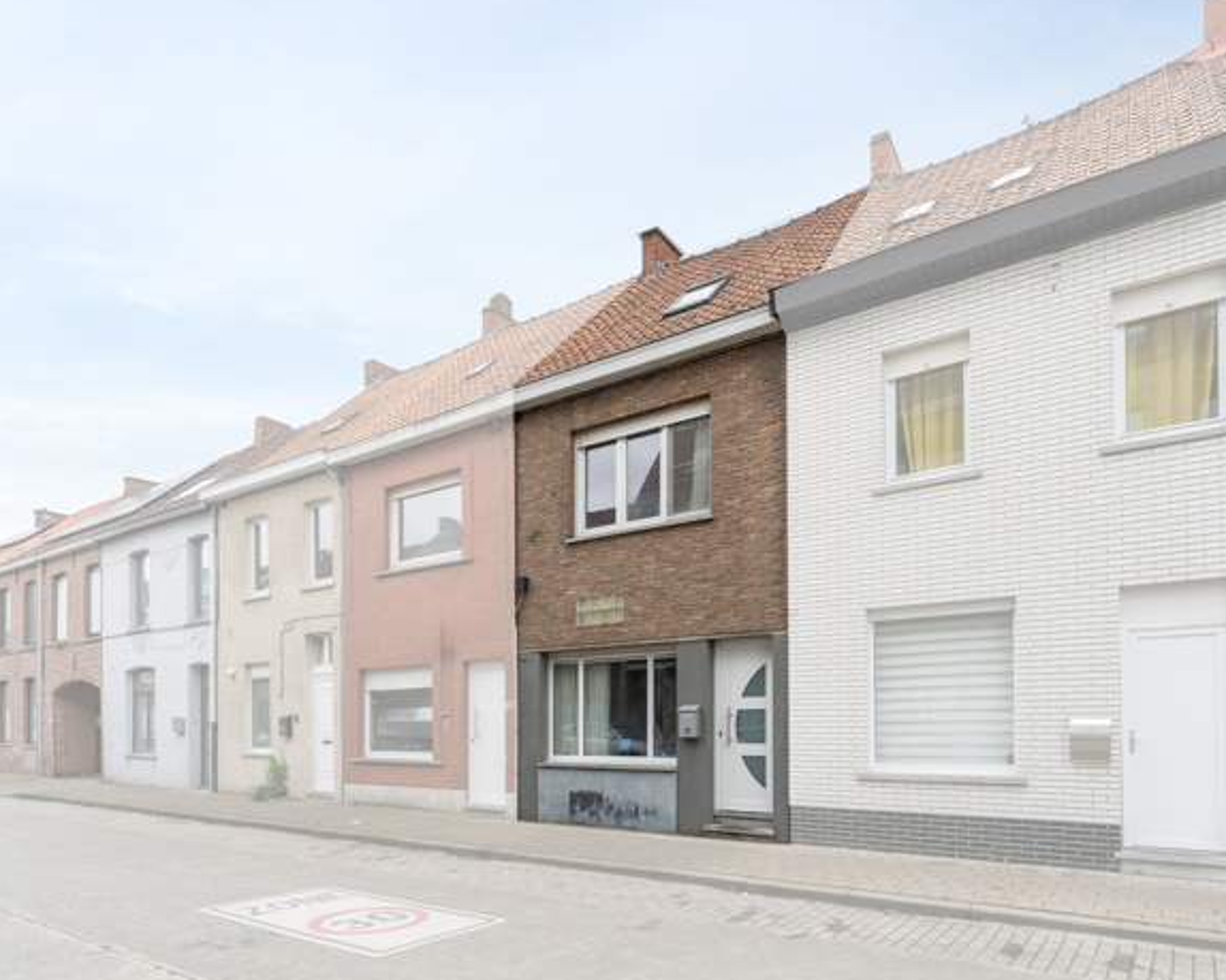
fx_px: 755
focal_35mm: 21
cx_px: 662
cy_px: 500
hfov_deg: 78.0
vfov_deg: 66.0
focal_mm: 17.7
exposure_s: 1/500
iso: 1000
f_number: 11
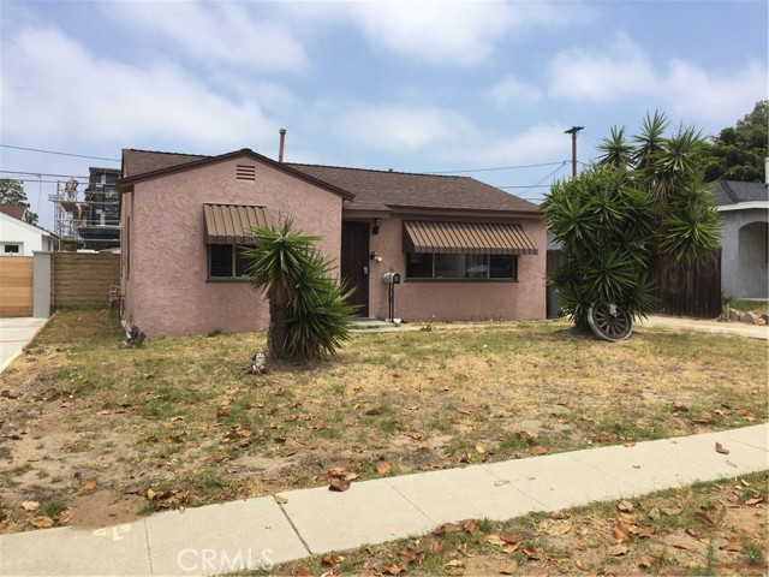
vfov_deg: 48.2
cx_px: 384
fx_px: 644
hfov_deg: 61.7
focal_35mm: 29
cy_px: 288
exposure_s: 1/1980
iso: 32
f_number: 2.2
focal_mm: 4.15
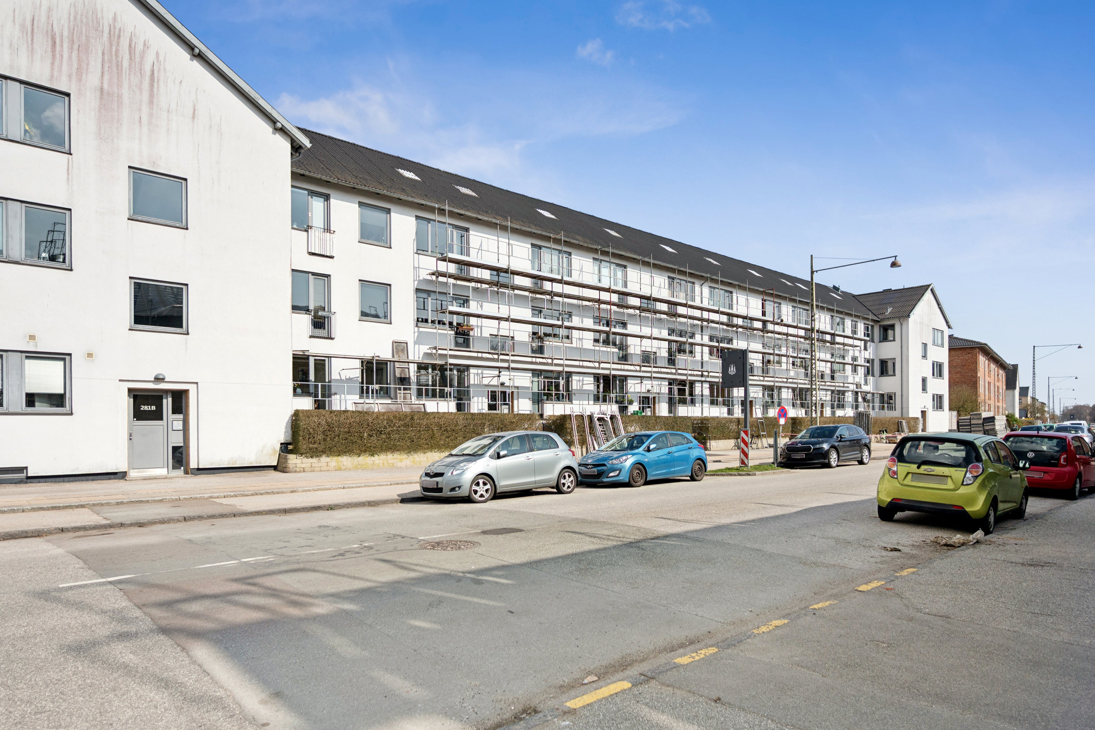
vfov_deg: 59.5
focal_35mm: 21
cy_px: 365
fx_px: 639
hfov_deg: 81.2
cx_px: 548
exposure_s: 1/8000
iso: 400
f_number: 4
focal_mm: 21
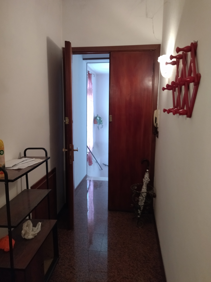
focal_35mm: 27
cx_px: 106
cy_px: 141
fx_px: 219
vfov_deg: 65.3
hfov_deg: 51.4
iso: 347
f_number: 1.79
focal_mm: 4.74
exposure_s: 1/25
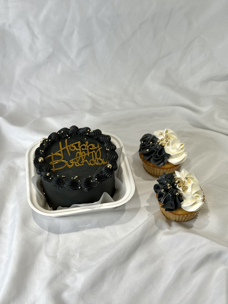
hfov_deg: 30.3
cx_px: 114
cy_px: 152
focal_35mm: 48
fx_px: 422
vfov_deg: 39.7
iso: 80
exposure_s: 1/394
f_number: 1.78
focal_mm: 6.76
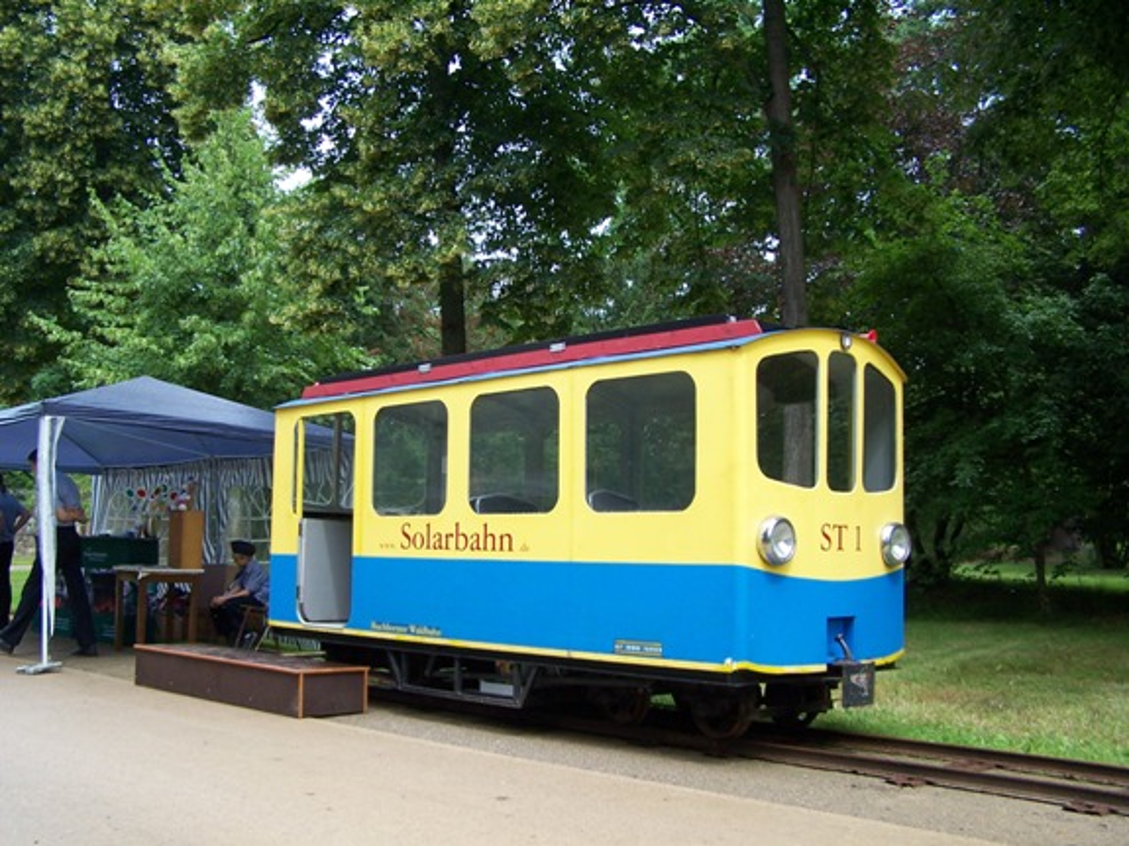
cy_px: 423
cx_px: 564
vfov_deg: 37.7
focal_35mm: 38
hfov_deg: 49.0
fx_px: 1239
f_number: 2.8
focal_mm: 6.3
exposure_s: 1/180
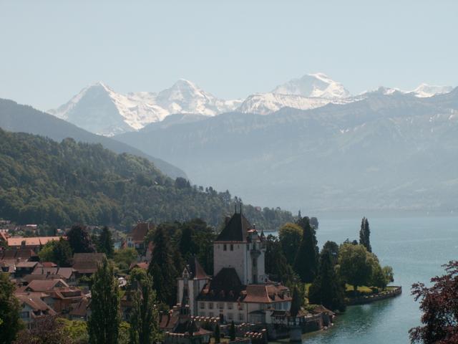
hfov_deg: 22.0
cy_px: 172
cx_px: 229
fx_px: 1178
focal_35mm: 89
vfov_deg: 16.6
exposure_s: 1/640
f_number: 5
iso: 50
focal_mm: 14.89
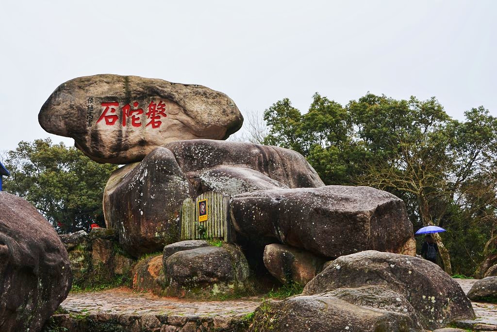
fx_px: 538
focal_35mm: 39
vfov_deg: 34.2
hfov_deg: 49.5
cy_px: 166
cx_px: 248
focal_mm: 26
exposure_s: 1/200
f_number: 7.1
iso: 200
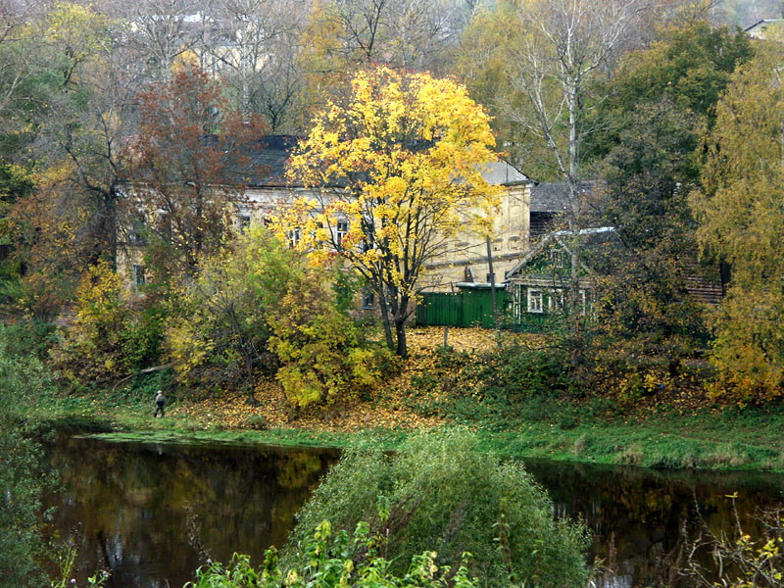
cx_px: 392
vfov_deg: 10.2
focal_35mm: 146
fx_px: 3307
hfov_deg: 13.5
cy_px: 294
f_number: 4.5
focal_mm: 36.97
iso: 100
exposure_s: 1/160
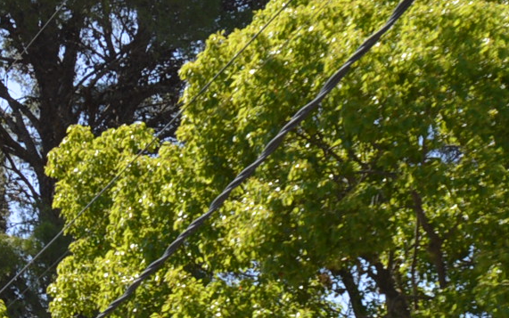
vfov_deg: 8.0
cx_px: -254
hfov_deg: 12.4
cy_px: 461
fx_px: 2234
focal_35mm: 161
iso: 100
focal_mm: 20
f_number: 8
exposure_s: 1/200
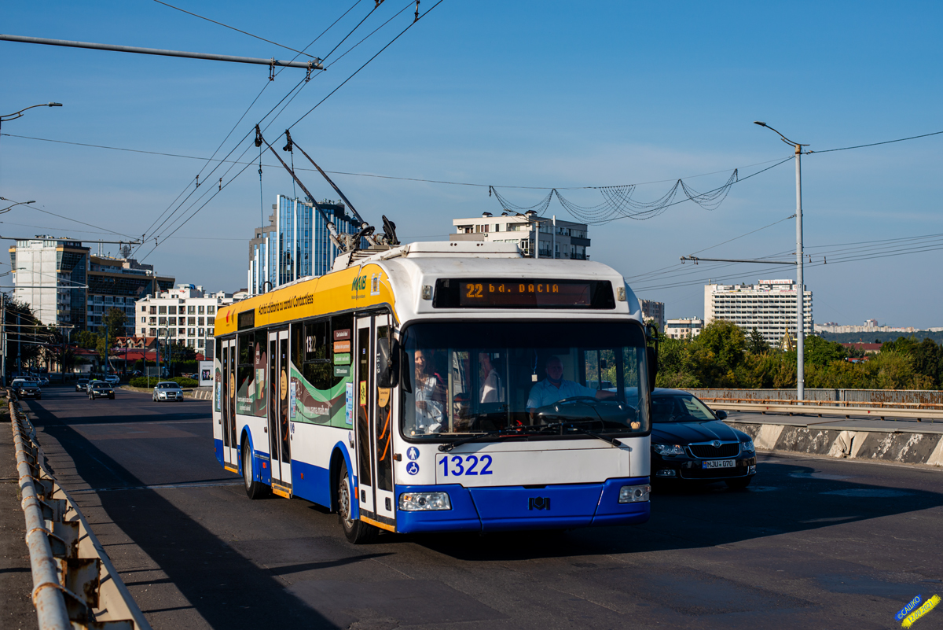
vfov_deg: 27.0
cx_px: 472
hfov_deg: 39.6
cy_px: 315
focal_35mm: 50
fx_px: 1310
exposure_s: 1/1000
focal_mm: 50
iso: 125
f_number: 4.5
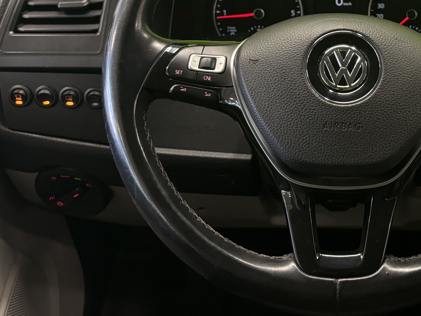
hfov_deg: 34.4
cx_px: 371
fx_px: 645
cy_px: 48
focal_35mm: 53
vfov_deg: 26.8
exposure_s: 1/50
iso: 250
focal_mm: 5.96
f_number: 1.6
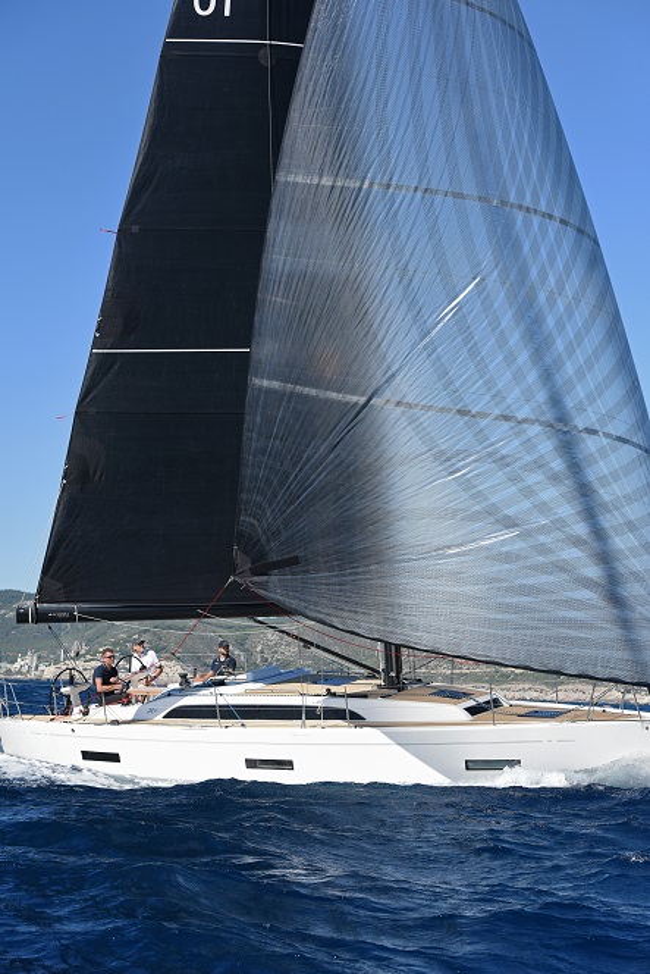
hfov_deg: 19.5
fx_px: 1893
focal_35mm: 70
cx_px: 325
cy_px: 487
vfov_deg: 28.8
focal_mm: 70
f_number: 8
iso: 400
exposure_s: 1/1250
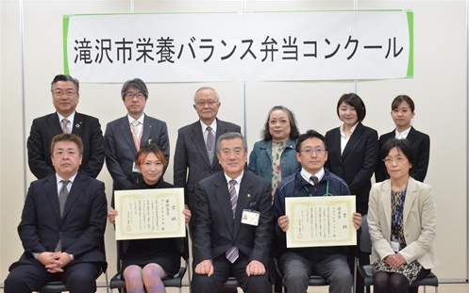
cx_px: 235
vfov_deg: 28.0
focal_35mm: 46
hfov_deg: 43.5
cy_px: 155
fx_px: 588
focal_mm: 30
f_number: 5.6
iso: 3200
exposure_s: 1/320
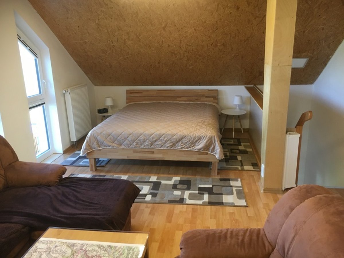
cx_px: 172
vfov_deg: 48.2
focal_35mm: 29
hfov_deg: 61.7
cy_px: 129
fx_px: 288
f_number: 2.2
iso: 64
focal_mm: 4.15
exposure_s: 1/33
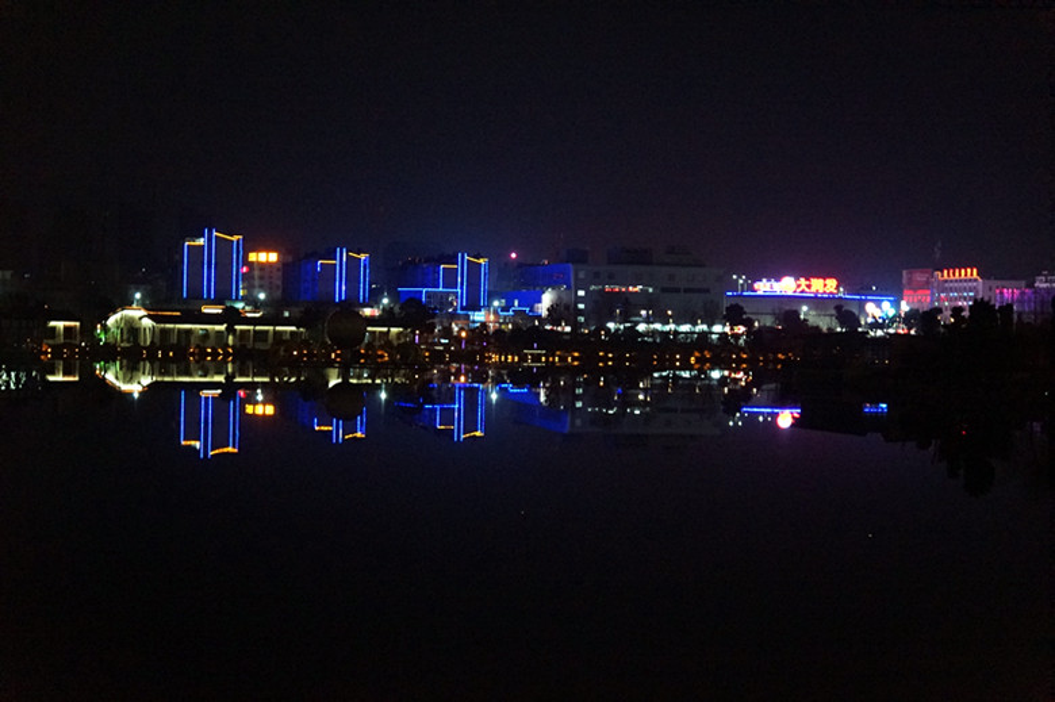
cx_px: 528
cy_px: 351
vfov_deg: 20.1
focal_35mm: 68
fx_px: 1977
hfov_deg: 29.9
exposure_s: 1/40
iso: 6400
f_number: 2.8
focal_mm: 45
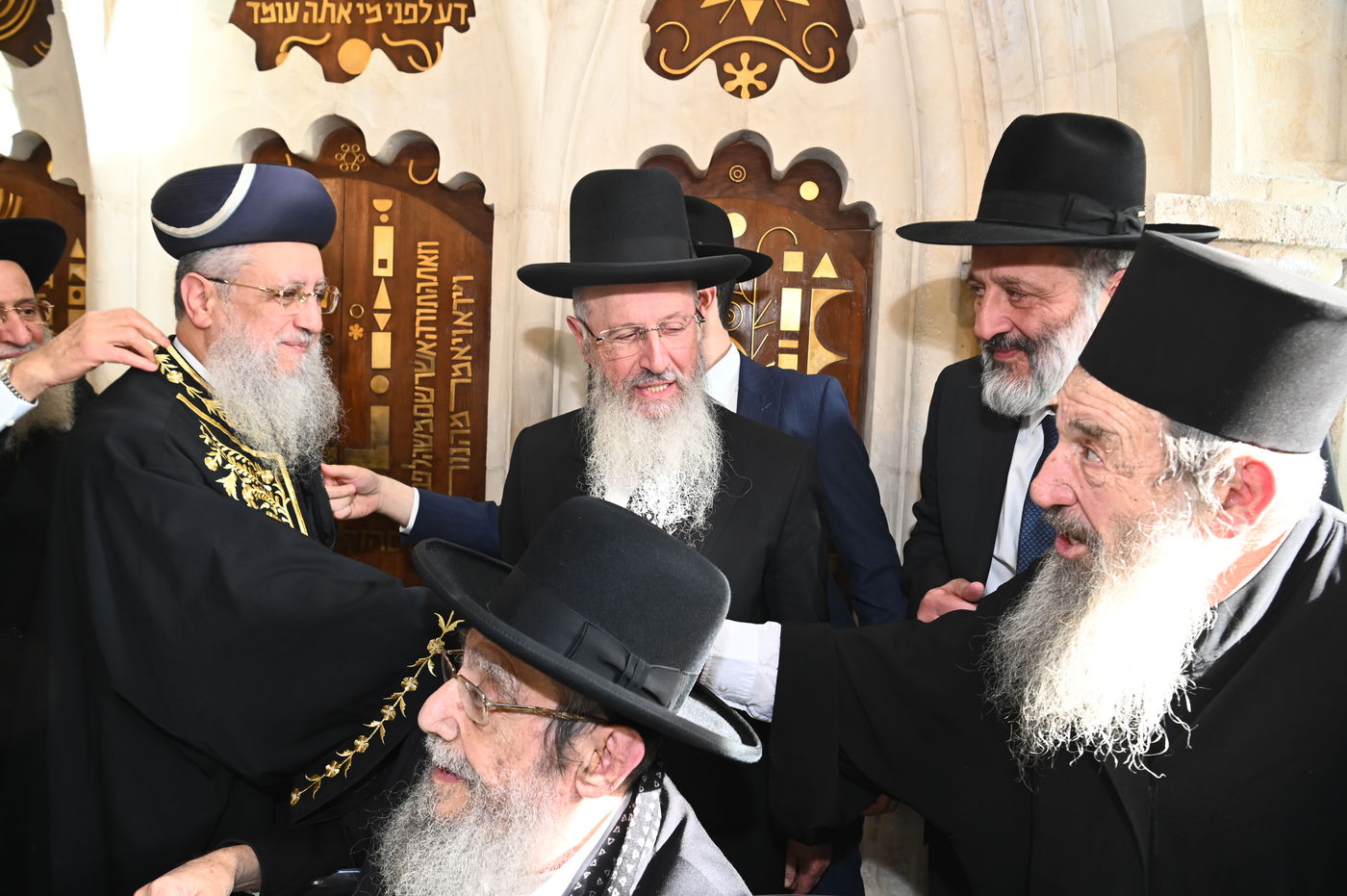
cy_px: 448
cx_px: 674
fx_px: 897
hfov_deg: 73.8
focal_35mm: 24
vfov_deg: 53.1
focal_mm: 24
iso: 1250
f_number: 6.3
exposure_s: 1/160
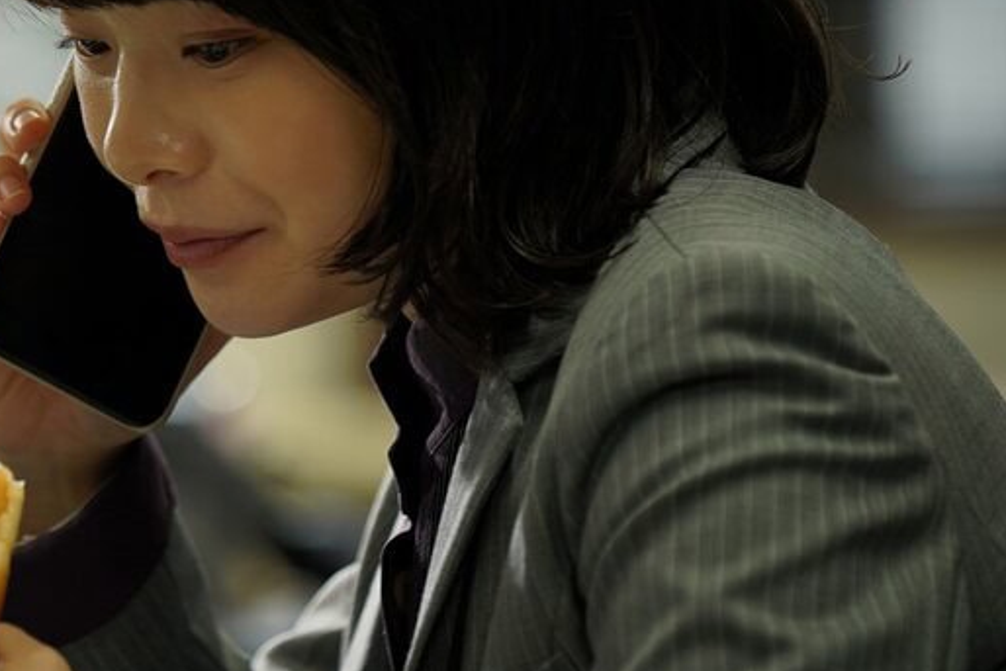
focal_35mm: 467
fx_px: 13053
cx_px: 241
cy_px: 164
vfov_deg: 2.9
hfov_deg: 4.4
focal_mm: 200
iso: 100
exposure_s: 1/100
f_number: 2.8
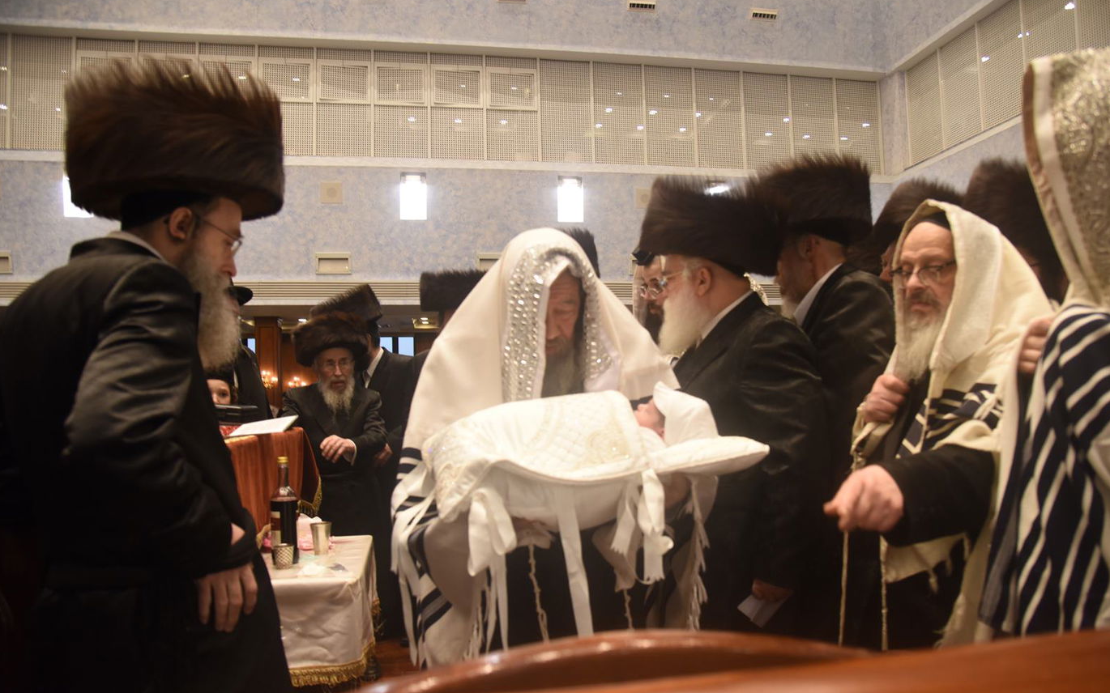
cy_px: 372
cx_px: 559
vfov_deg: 49.2
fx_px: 756
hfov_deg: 72.6
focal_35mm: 25
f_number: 4
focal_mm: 24
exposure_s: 1/100
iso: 1000
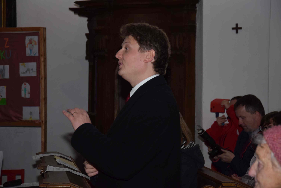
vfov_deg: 12.2
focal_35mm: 112
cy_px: 94
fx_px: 879
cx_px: 140
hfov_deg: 18.2
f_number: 5.3
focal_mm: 75
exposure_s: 1/160
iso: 400
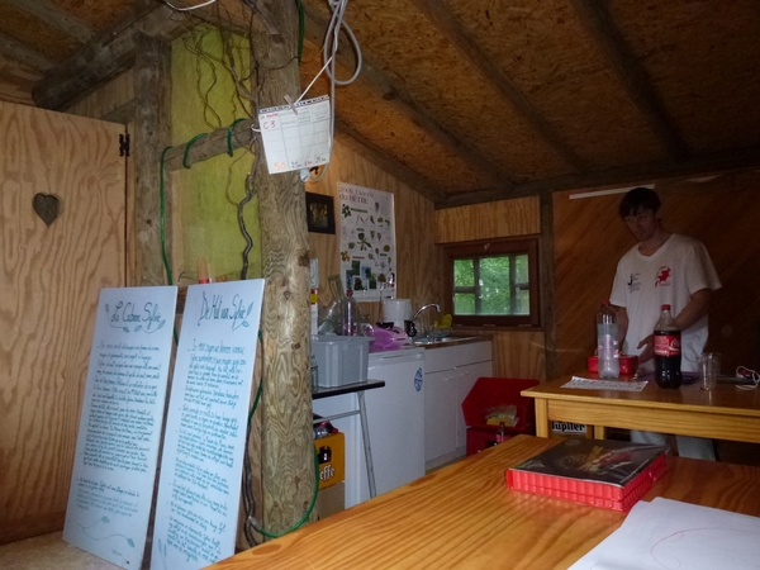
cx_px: 380
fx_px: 549
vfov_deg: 54.9
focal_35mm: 25
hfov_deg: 69.4
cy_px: 285
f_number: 3.3
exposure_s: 1/60
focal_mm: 4.3
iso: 400
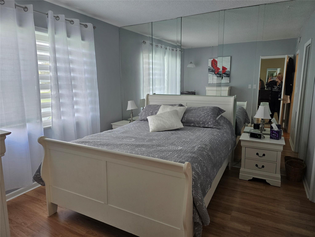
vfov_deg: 58.9
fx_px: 209
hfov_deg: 73.9
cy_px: 118
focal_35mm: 23
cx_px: 158
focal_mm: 6.3
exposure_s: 1/180
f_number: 1.7
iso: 125
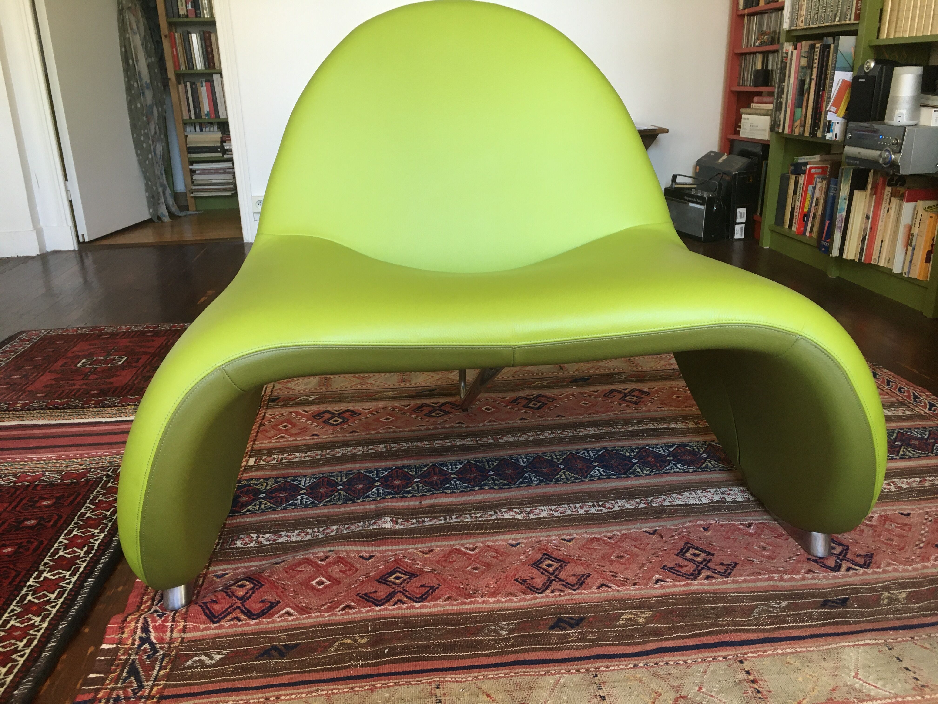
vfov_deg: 48.2
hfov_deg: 61.7
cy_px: 352
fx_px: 786
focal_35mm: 29
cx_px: 469
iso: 100
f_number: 2.2
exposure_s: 1/33
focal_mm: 4.15
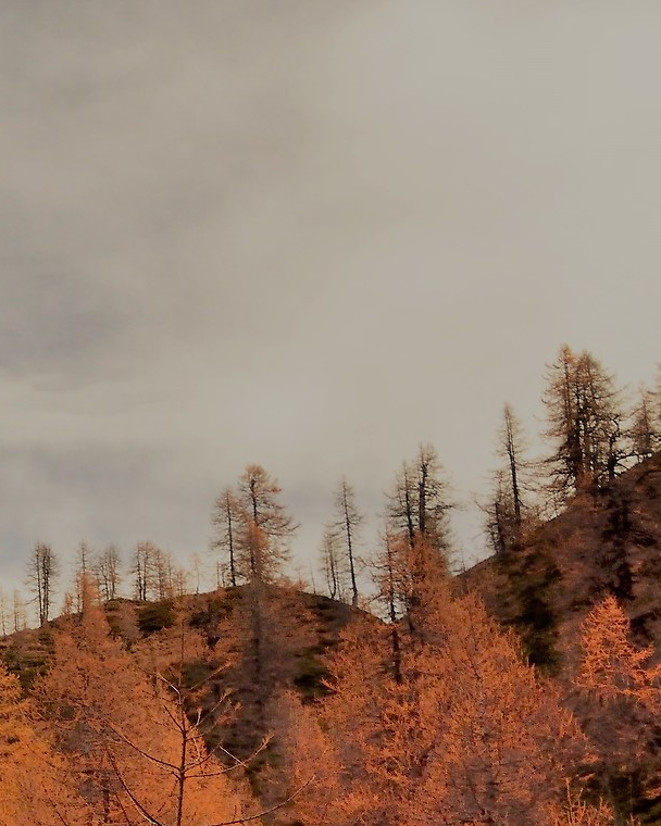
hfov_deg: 15.7
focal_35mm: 80
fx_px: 1956
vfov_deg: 23.4
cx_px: -602
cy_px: 697
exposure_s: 1/250
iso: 400
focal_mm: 18
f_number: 8
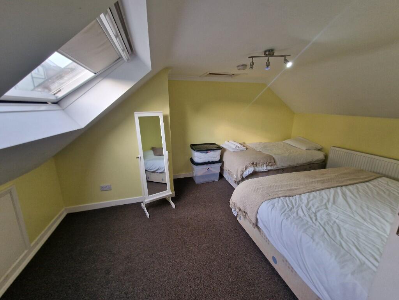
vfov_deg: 89.9
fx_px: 150
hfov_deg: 106.2
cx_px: 200
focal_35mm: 13
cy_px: 150
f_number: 2.2
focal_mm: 2.2
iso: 100
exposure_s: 1/120
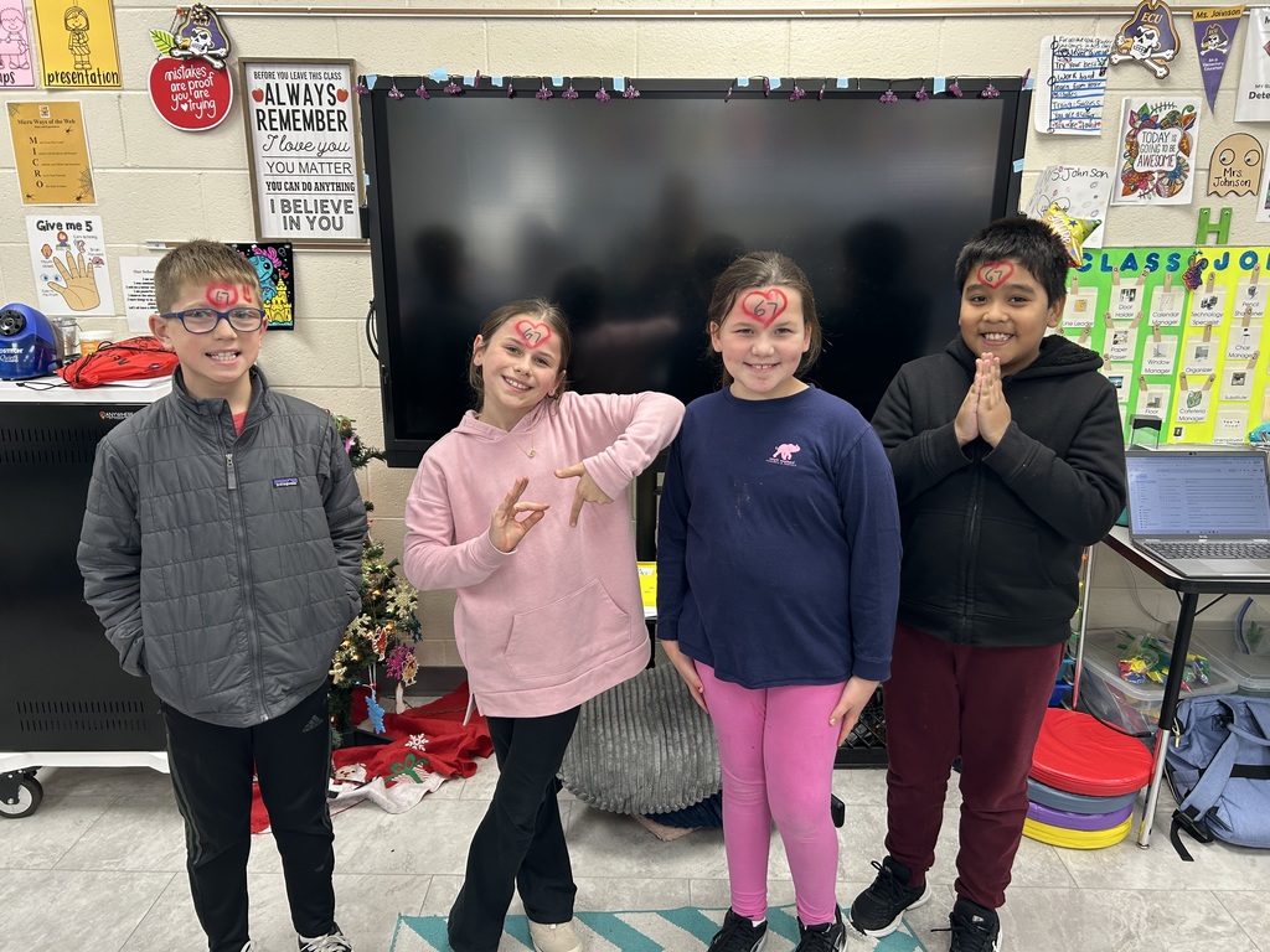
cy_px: 476
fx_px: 954
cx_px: 635
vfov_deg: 53.1
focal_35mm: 26
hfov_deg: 67.3
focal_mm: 5.7
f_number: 1.5
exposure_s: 1/60
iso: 80
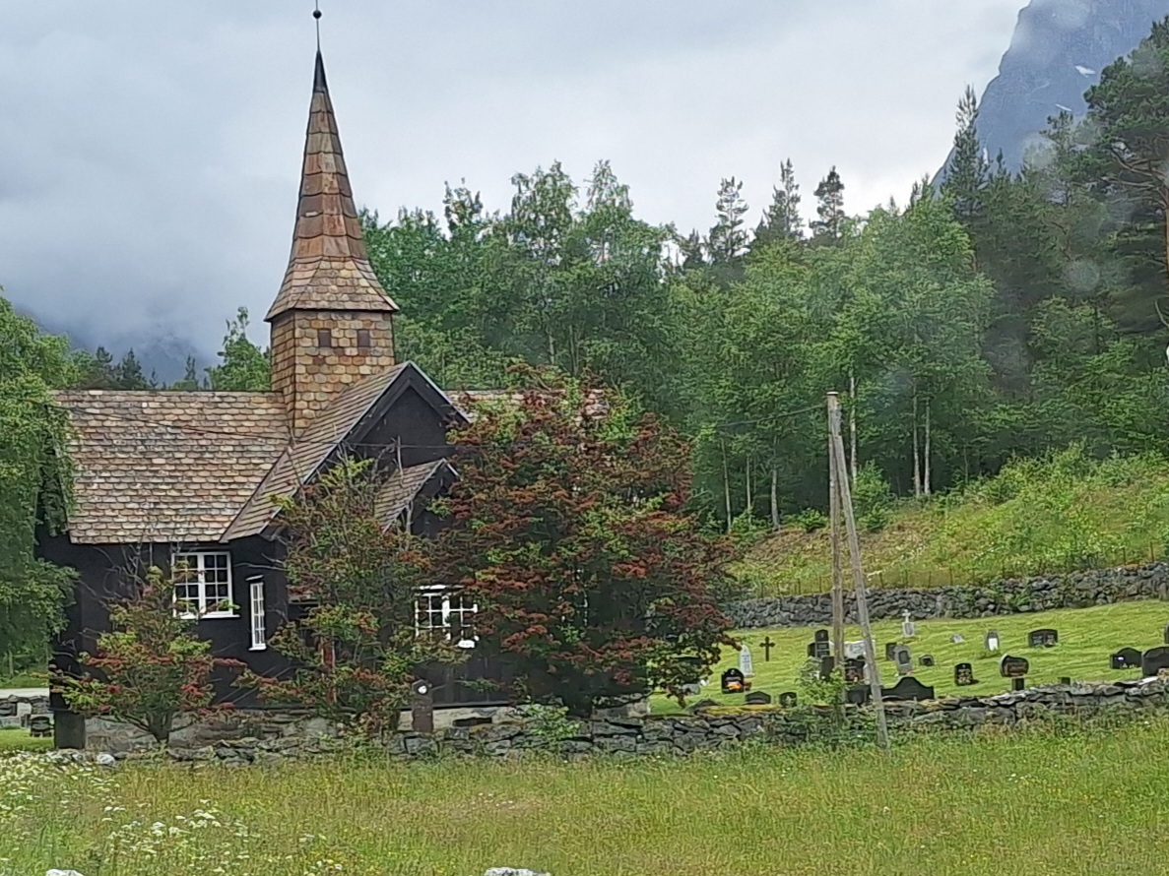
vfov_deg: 58.9
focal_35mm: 23
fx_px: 777
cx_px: 584
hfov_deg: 73.9
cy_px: 438
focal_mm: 5.54
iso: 40
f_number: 1.8
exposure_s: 1/1250
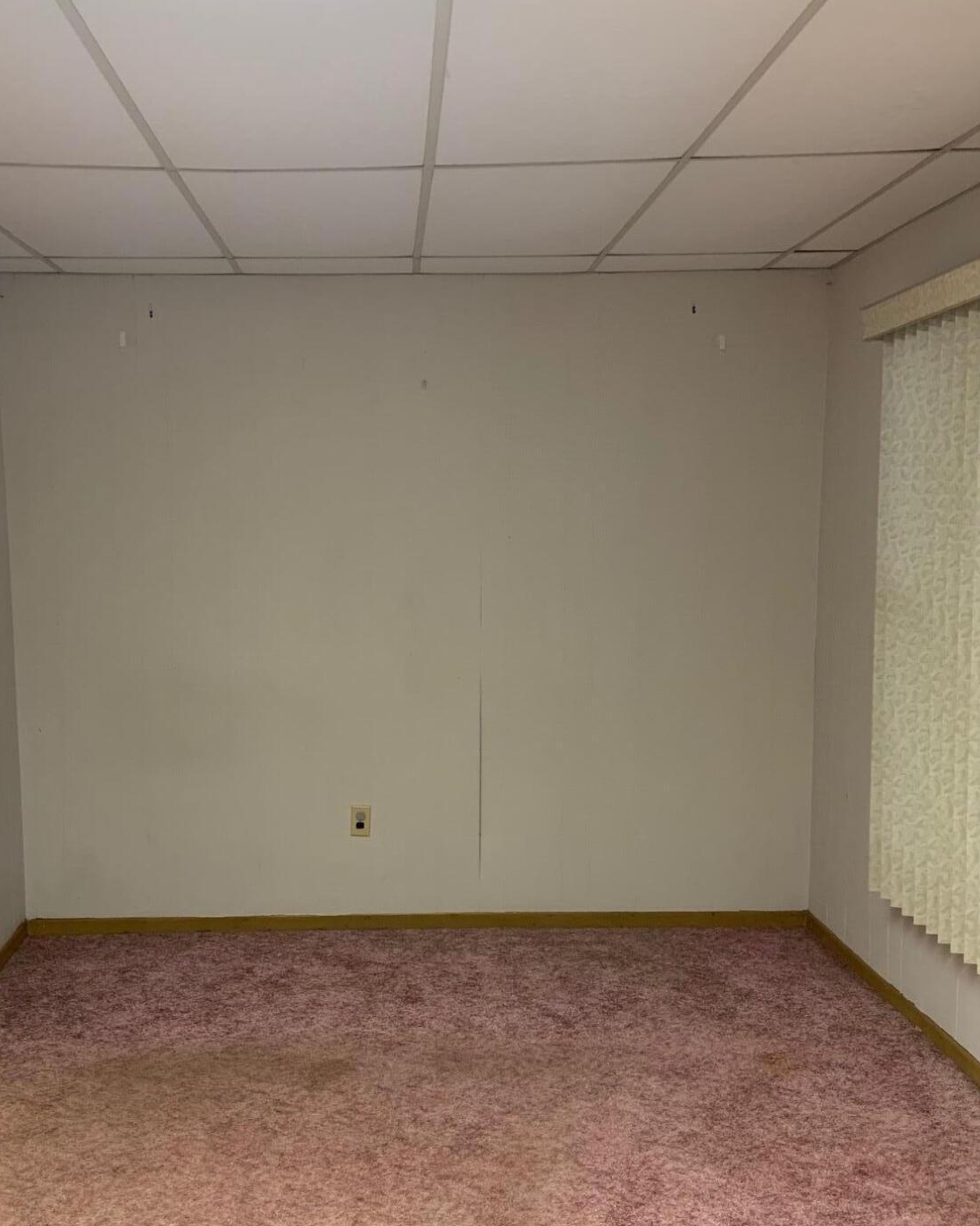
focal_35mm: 37
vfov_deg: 49.0
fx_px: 1342
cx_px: 389
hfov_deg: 39.9
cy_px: 670
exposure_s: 1/60
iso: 200
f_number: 1.8
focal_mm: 4.25
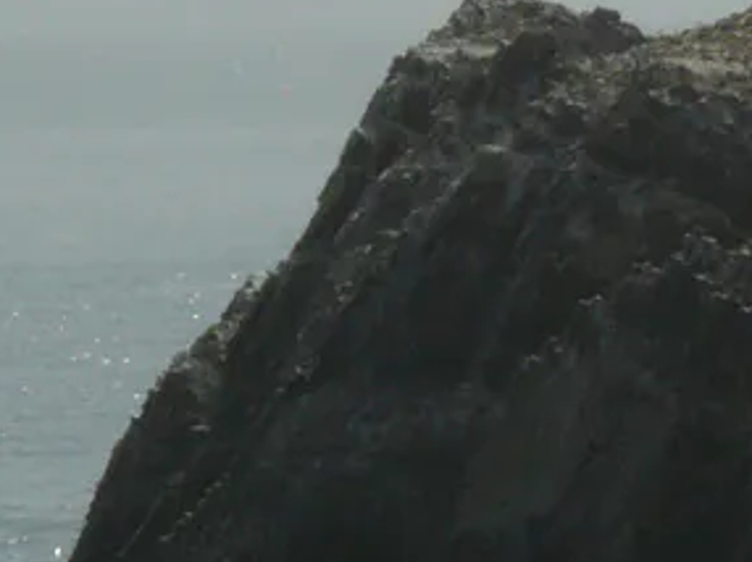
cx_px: 1638
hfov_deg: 4.0
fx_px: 10571
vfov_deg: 3.0
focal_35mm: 487
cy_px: 144
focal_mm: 14.3
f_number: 8
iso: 100
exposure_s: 1/400
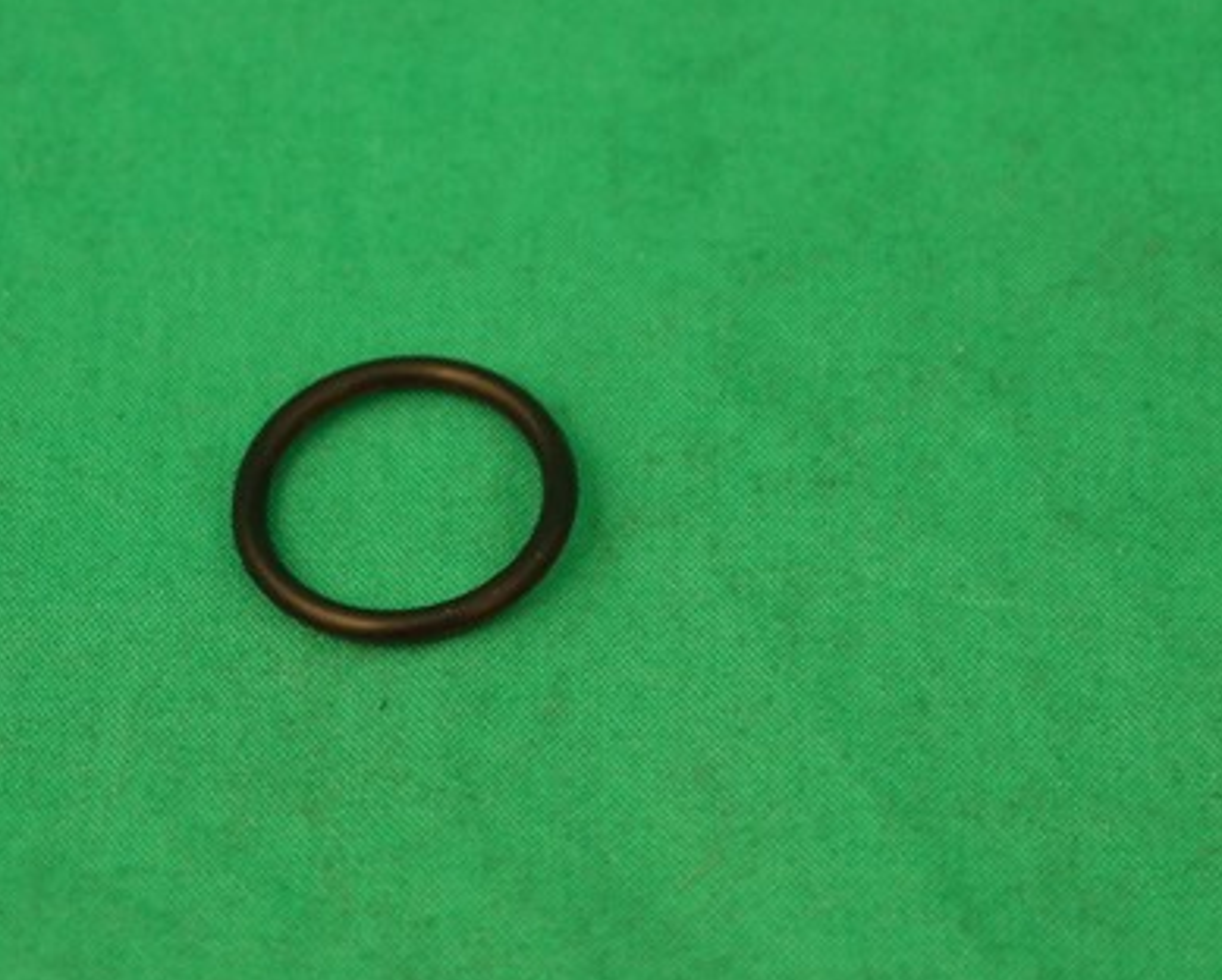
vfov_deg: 9.7
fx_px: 5792
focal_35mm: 160
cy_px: 506
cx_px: 380
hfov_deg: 12.0
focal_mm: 42
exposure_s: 1/80
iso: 800
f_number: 5.6
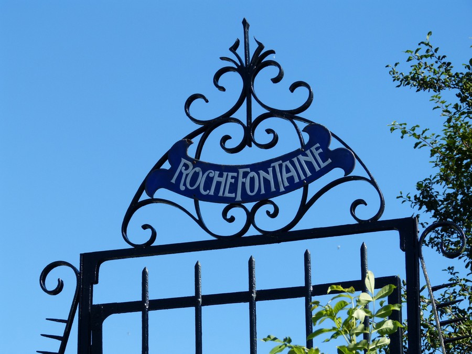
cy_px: 177
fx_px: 1800
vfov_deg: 11.2
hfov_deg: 14.9
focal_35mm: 132
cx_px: 236
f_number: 4
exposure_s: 1/640
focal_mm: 23.8
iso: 100
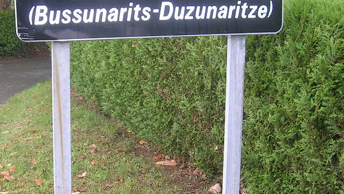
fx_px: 575
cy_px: 122
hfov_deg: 33.2
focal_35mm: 63
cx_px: 139
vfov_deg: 19.1
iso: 50
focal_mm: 5.4
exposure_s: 1/30
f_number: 2.8
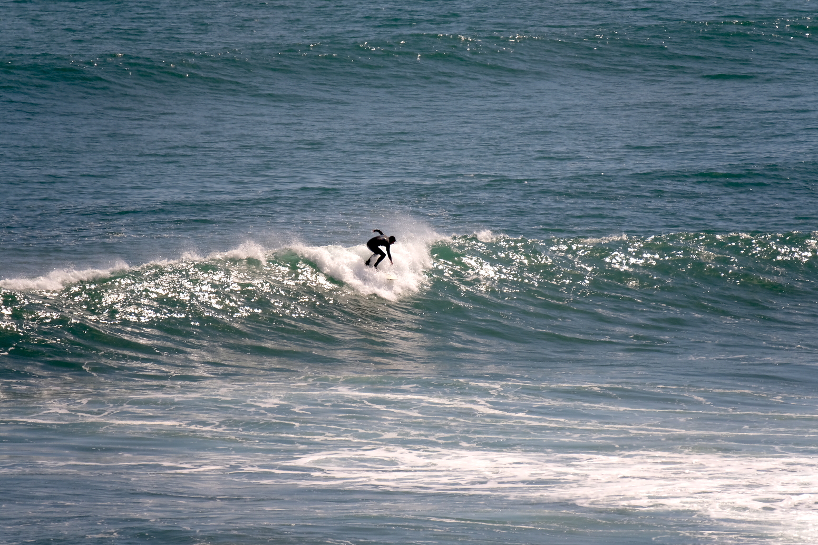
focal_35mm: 600
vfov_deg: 2.3
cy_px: 272
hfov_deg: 3.4
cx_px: 409
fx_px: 13634
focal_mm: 400
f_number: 6.3
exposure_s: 1/2000
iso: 200
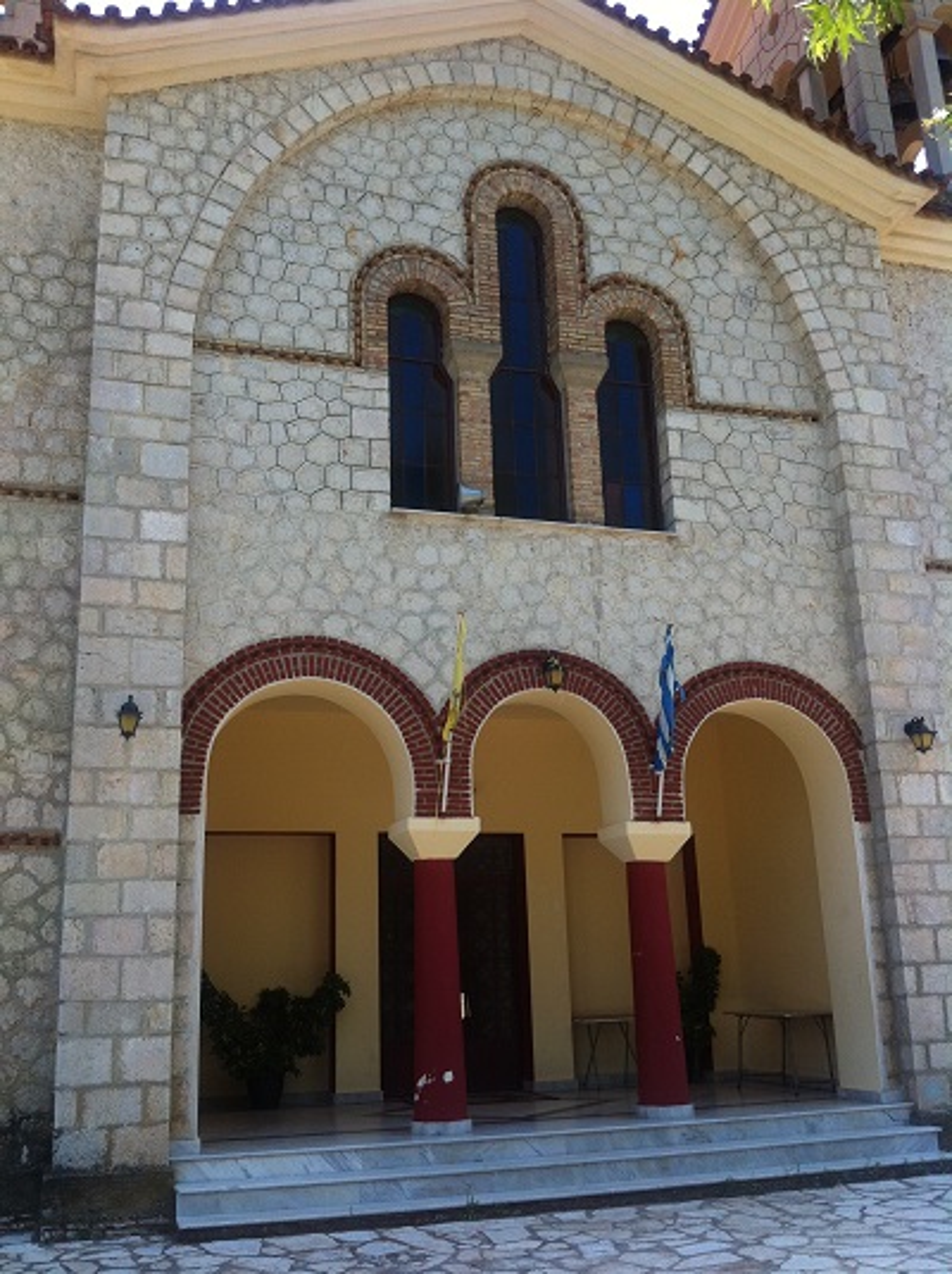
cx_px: 476
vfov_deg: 52.7
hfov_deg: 40.6
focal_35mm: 35
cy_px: 637
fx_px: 1286
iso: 80
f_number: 2.8
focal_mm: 3.85
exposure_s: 1/520
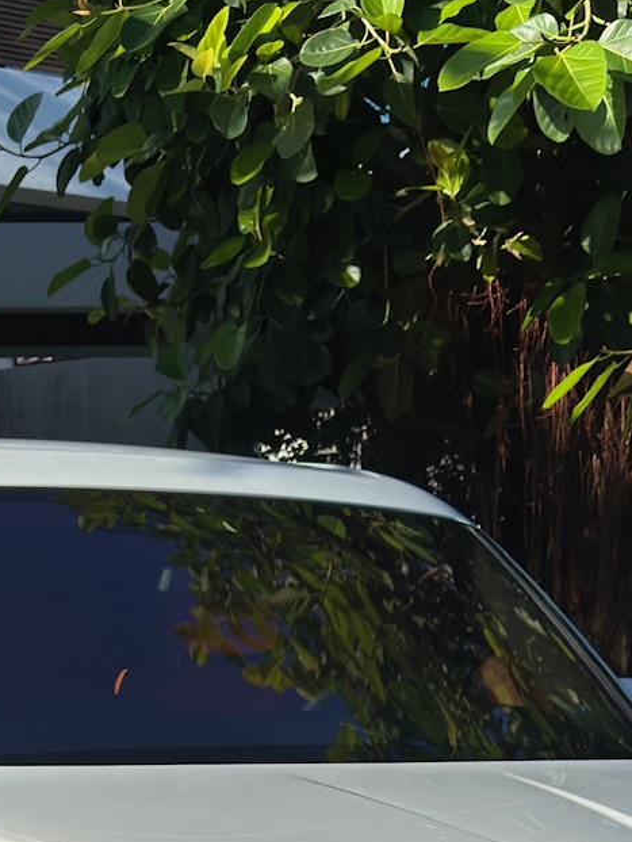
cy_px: 1198
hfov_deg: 18.7
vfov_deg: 21.4
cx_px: 351
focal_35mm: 79
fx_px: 1922
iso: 80
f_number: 1.78
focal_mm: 6.76
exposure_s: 1/4739
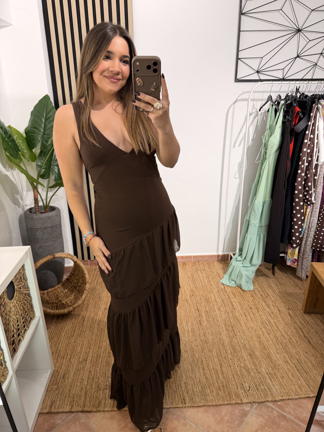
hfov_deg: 56.8
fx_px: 300
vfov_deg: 71.6
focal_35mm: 24
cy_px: 216
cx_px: 162
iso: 80
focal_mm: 6.76
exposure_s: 1/100
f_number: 1.78
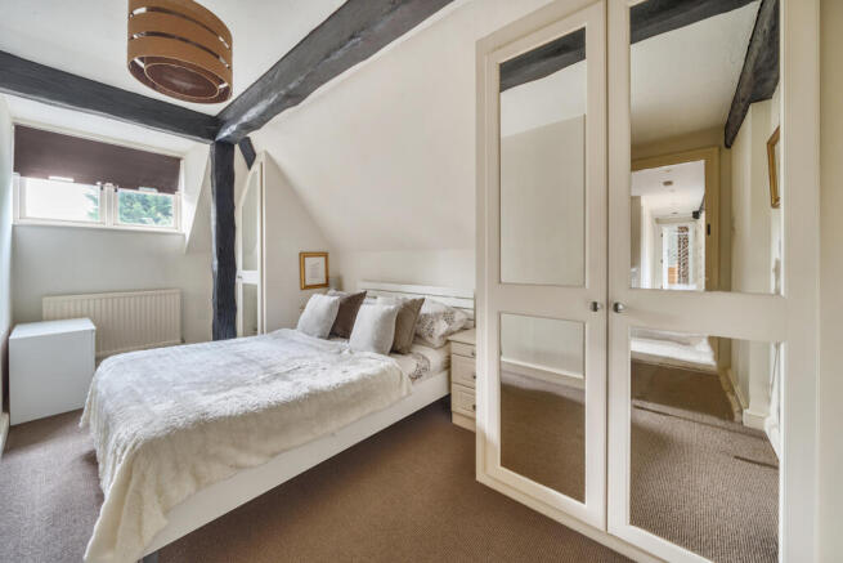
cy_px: 282
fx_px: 304
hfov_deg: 108.3
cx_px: 422
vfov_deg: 85.5
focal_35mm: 13
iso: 100
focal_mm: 13
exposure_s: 1/1.67
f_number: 8
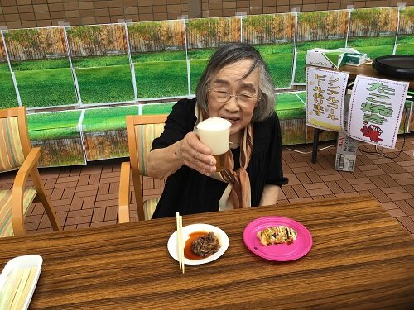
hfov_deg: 58.4
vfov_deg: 45.4
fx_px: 371
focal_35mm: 31
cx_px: 207
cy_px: 155
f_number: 2.4
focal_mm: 3.3
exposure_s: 1/196
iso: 25
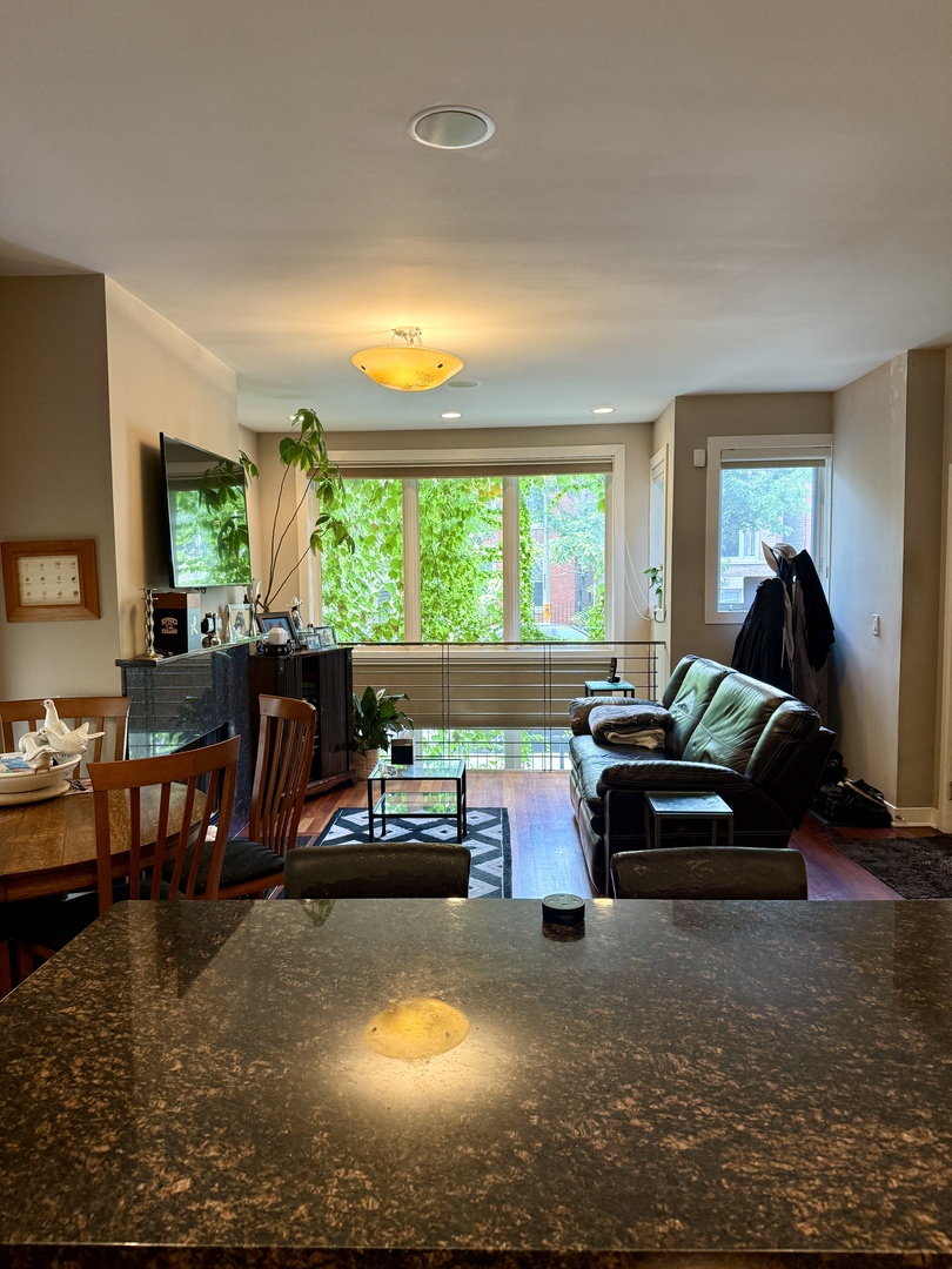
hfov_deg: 56.8
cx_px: 476
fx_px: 880
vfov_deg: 71.6
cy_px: 634
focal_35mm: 24
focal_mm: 6.76
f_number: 1.78
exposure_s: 1/60
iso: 200
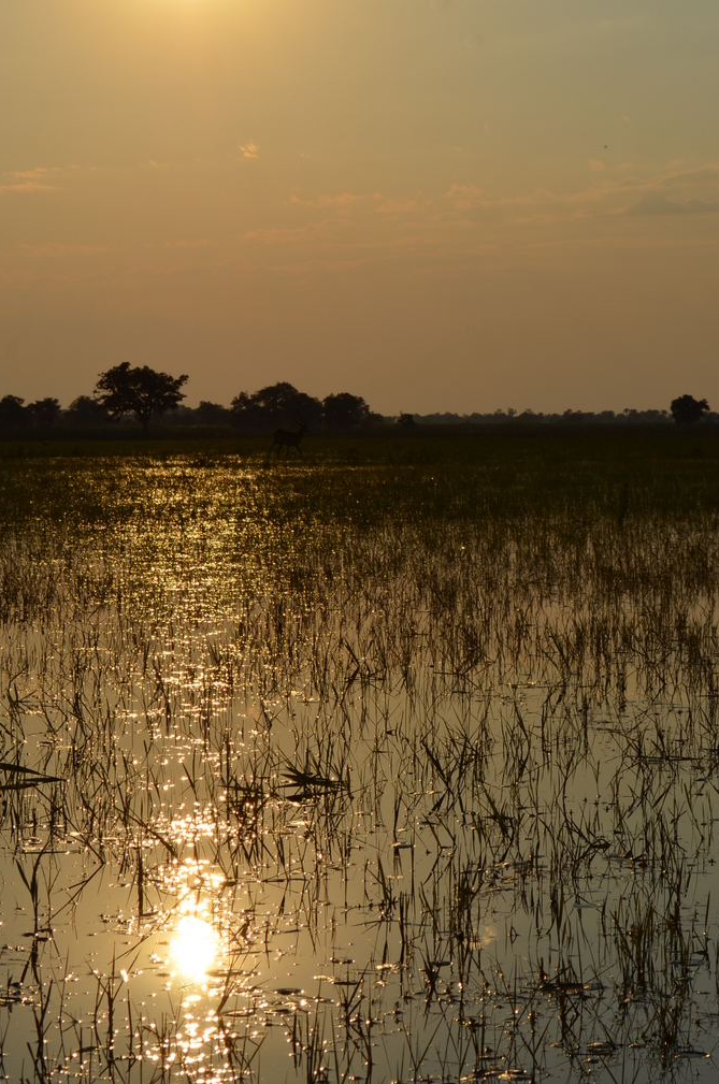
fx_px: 3146
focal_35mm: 105
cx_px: 296
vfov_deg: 19.5
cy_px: 429
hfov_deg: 13.0
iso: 100
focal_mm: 55
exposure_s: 1/640
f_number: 13
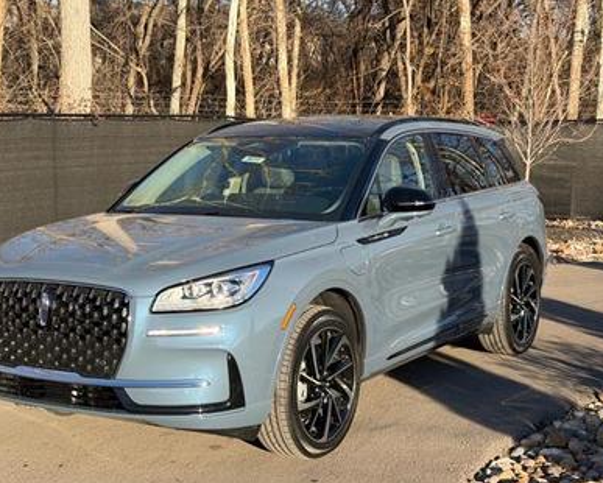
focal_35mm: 61
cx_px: 265
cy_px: 257
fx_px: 1089
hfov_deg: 30.9
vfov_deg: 25.0
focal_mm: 6.76
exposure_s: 1/1980
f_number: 1.78
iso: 80
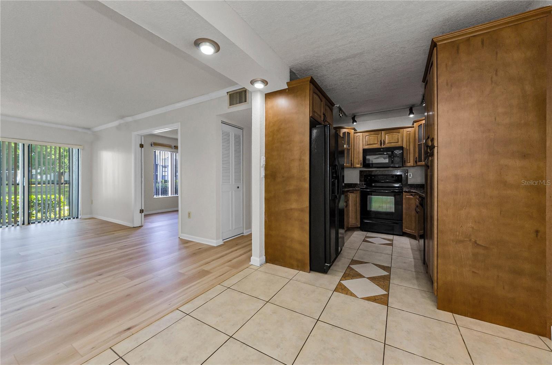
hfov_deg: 112.7
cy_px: 182
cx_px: 276
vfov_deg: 89.7
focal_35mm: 12
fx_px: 184
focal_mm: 8
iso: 320
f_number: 8
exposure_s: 1/40
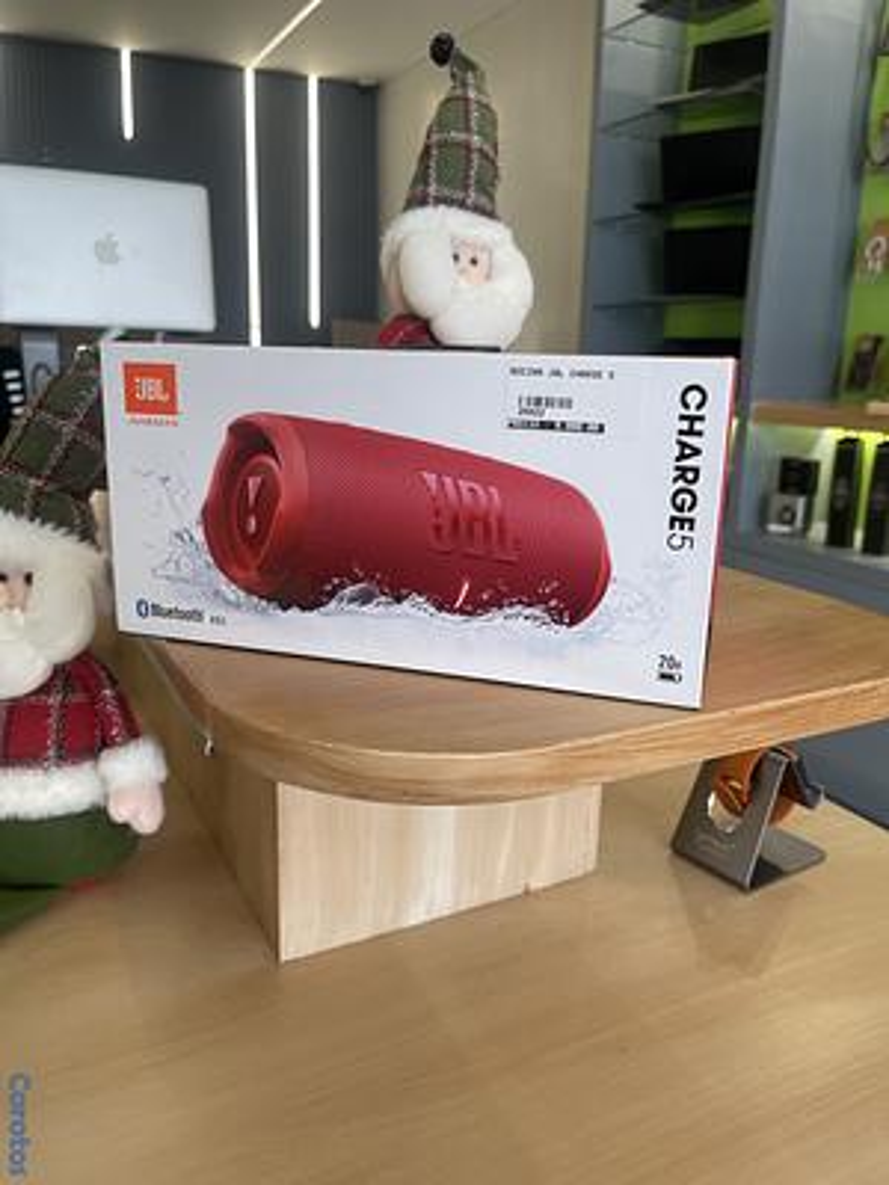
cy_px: 592
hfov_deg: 54.9
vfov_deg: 69.4
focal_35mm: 25
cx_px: 444
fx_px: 856
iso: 80
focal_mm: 5.1
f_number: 1.6
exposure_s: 1/120
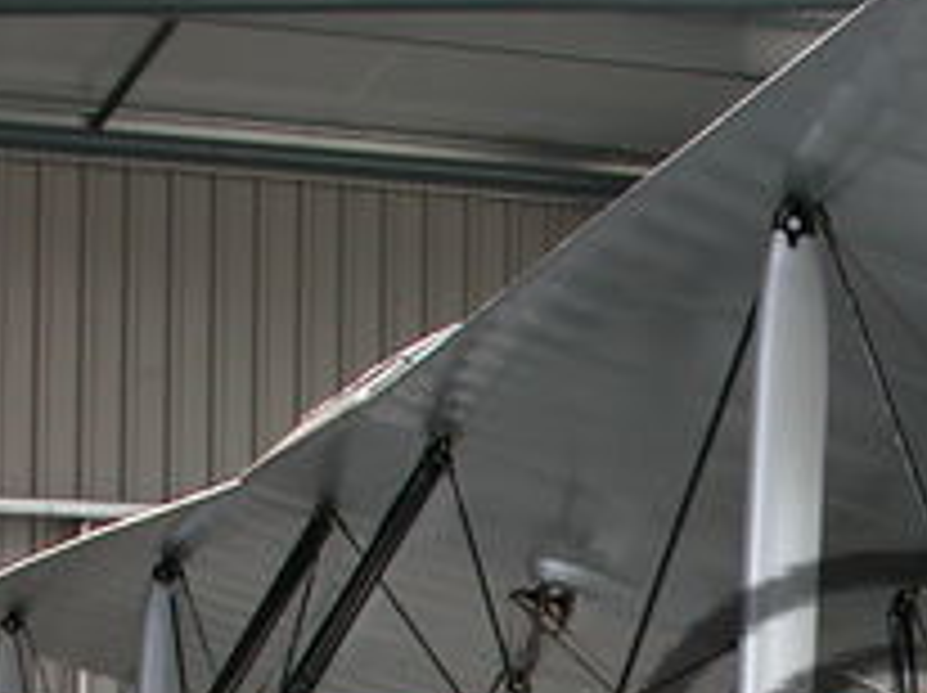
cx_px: 900
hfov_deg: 14.3
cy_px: 846
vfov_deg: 10.7
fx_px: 3638
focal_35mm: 136
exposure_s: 1/48.7
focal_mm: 8.9
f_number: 3.2
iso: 100
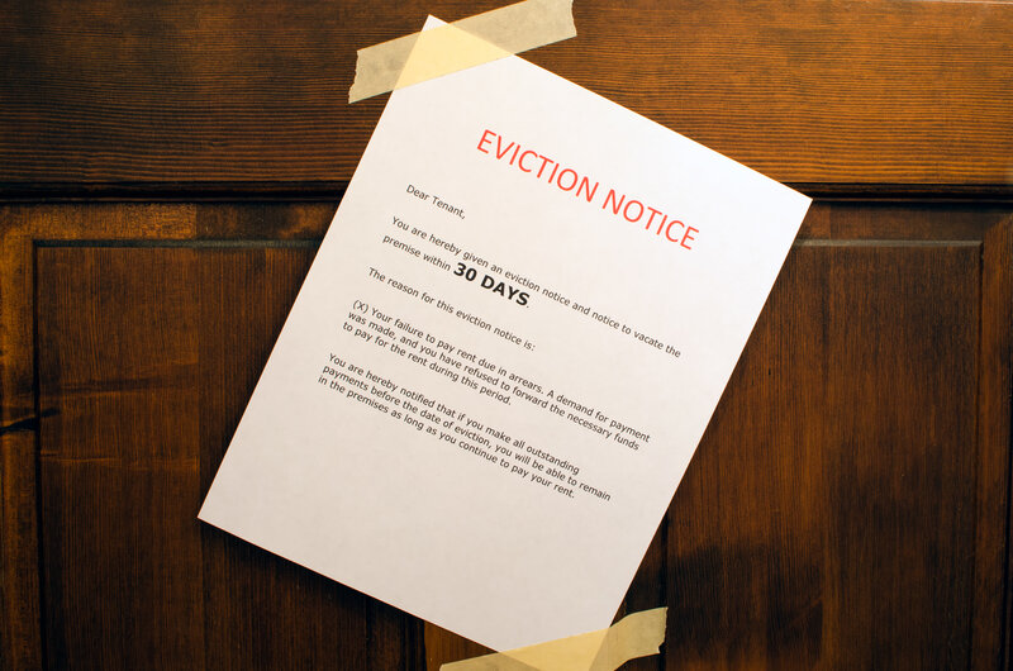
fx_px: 1474
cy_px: 336
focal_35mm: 52
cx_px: 506
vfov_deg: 25.6
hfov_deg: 37.9
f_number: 11
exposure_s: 1.6
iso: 100
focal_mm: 35
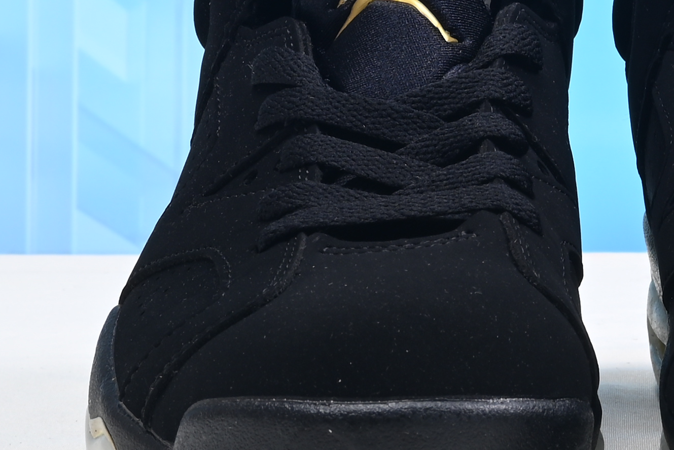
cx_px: 569
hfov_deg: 11.9
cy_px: -127
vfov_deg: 7.9
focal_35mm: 172
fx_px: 3221
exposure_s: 1/2
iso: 100
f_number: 16
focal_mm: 38
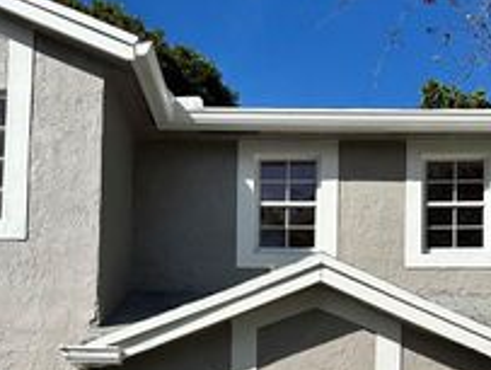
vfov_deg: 23.1
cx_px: 285
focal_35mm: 59
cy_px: 429
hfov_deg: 32.6
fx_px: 838
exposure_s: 1/7576
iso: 80
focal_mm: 6.86
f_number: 1.78
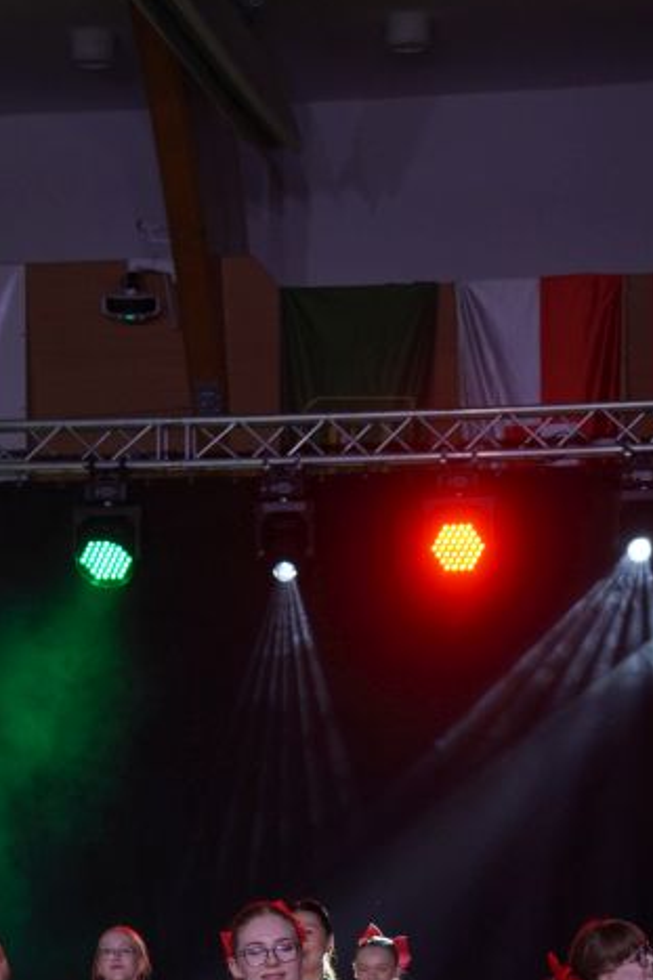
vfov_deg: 12.8
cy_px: 978
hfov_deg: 8.6
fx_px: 4329
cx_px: 220
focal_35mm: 159
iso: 400
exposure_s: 1/160
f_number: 3.2
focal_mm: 50
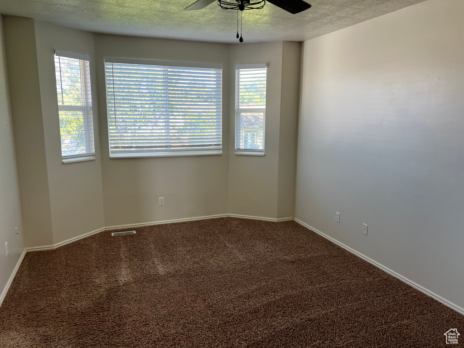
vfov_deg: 53.1
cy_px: 174
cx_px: 232
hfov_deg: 67.3
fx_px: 349
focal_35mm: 26
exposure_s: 1/121
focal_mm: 5.7
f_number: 1.5
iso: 64
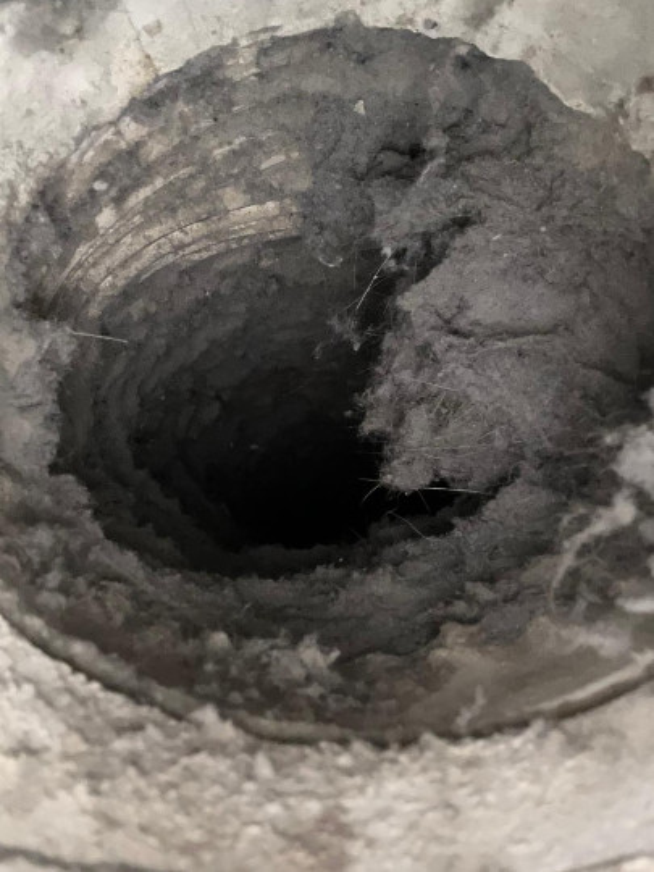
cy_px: 436
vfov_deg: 63.4
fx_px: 705
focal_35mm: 28
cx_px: 327
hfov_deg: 49.7
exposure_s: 1/3546
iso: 20
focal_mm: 4
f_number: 1.8
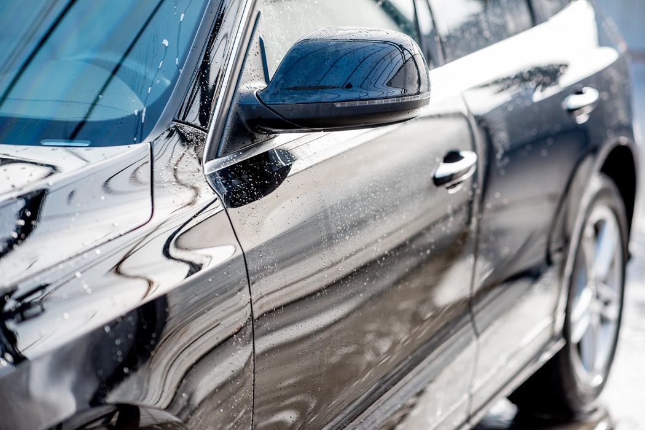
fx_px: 1523
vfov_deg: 16.1
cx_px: 322
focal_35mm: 85
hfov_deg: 23.9
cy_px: 215
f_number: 2.2
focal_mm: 85
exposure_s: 1/1600
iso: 250
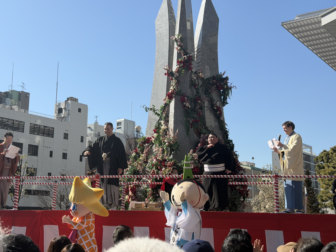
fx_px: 466
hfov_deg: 39.7
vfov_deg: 30.3
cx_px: 168
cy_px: 126
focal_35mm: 48
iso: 64
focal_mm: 6.76
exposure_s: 1/5587
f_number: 1.78
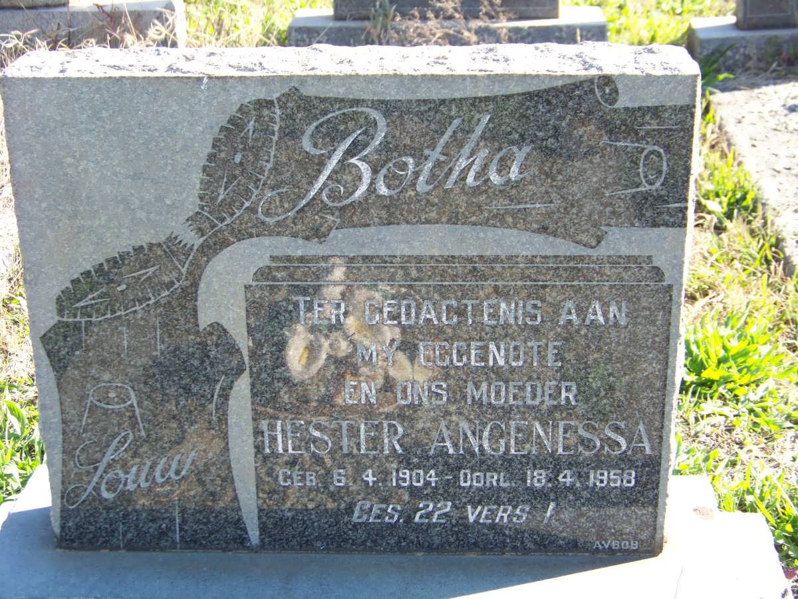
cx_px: 399
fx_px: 1429
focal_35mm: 62
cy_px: 300
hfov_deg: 31.2
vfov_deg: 23.7
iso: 64
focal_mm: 10.5
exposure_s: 1/125
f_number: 3.2
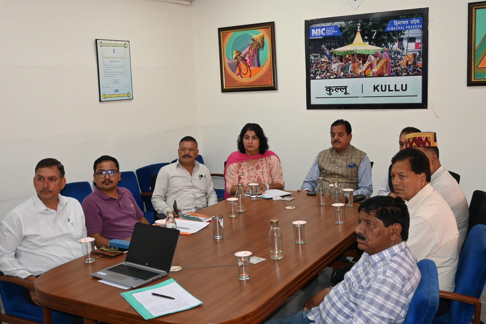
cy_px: 162
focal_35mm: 38
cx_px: 243
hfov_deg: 51.3
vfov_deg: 35.5
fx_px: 506
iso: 400
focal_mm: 25
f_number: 4.2
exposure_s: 1/60
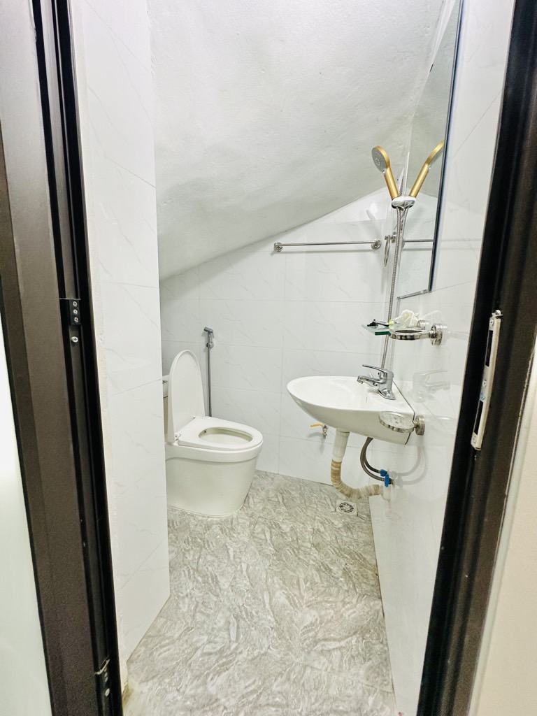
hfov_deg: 85.7
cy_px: 358
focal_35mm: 14
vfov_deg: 102.1
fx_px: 290
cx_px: 268
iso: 125
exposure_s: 1/100
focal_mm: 2.22
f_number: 2.2
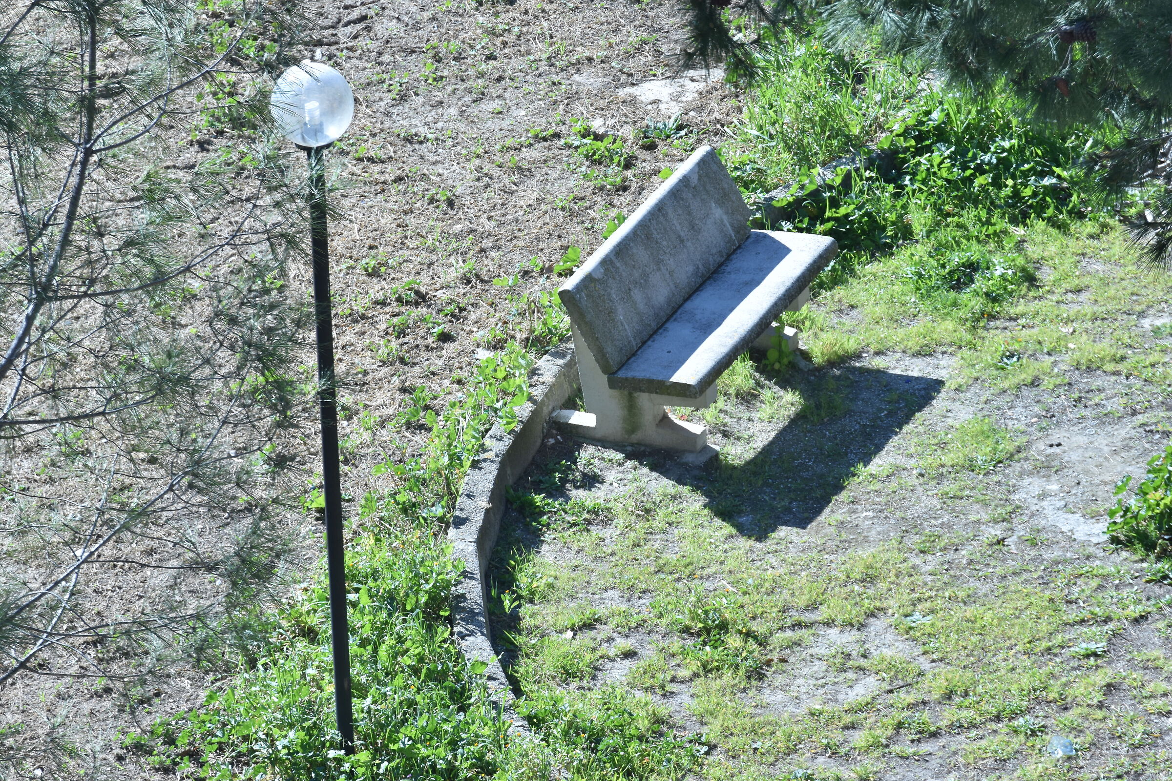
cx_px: 586
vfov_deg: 3.4
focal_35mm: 405
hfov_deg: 5.1
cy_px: 390
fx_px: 13184
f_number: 8
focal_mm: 270
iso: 200
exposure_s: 1/100
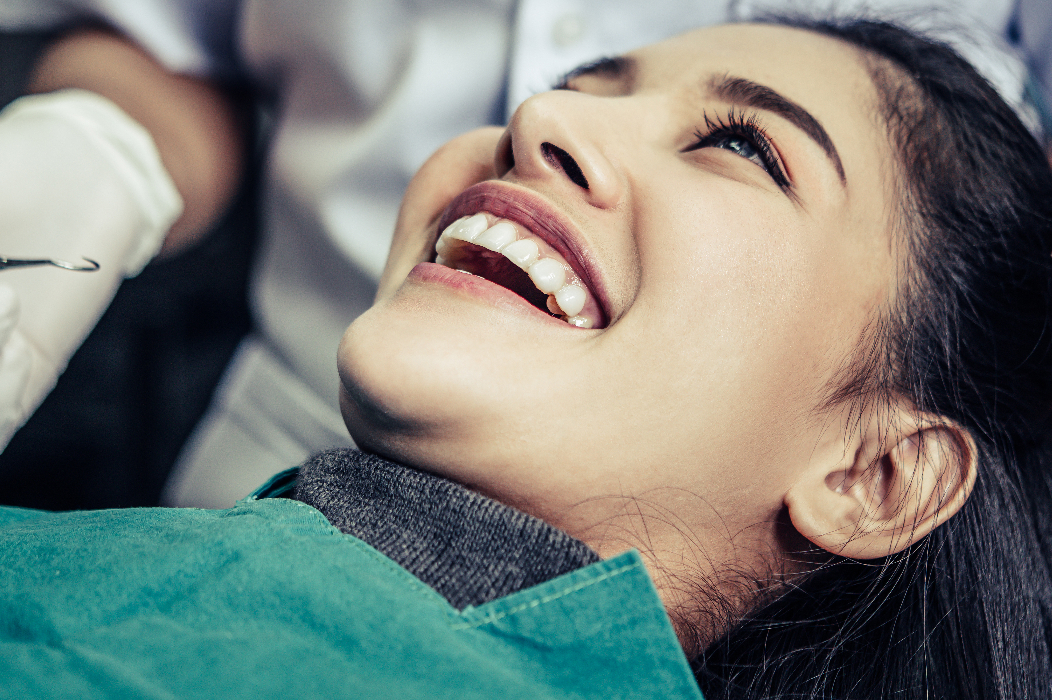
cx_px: 500
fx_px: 2687
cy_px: 184
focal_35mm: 92
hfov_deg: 22.2
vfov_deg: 14.8
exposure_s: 1/100
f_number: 3
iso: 400
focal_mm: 60
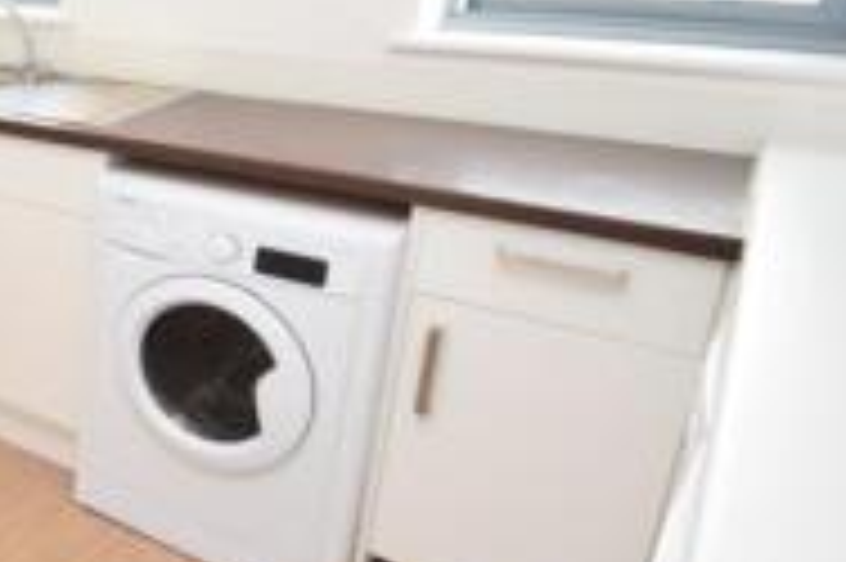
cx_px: -166
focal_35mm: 38
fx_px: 892
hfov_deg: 38.0
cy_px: 191
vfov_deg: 34.7
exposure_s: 1/125
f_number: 5.6
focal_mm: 10
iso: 400
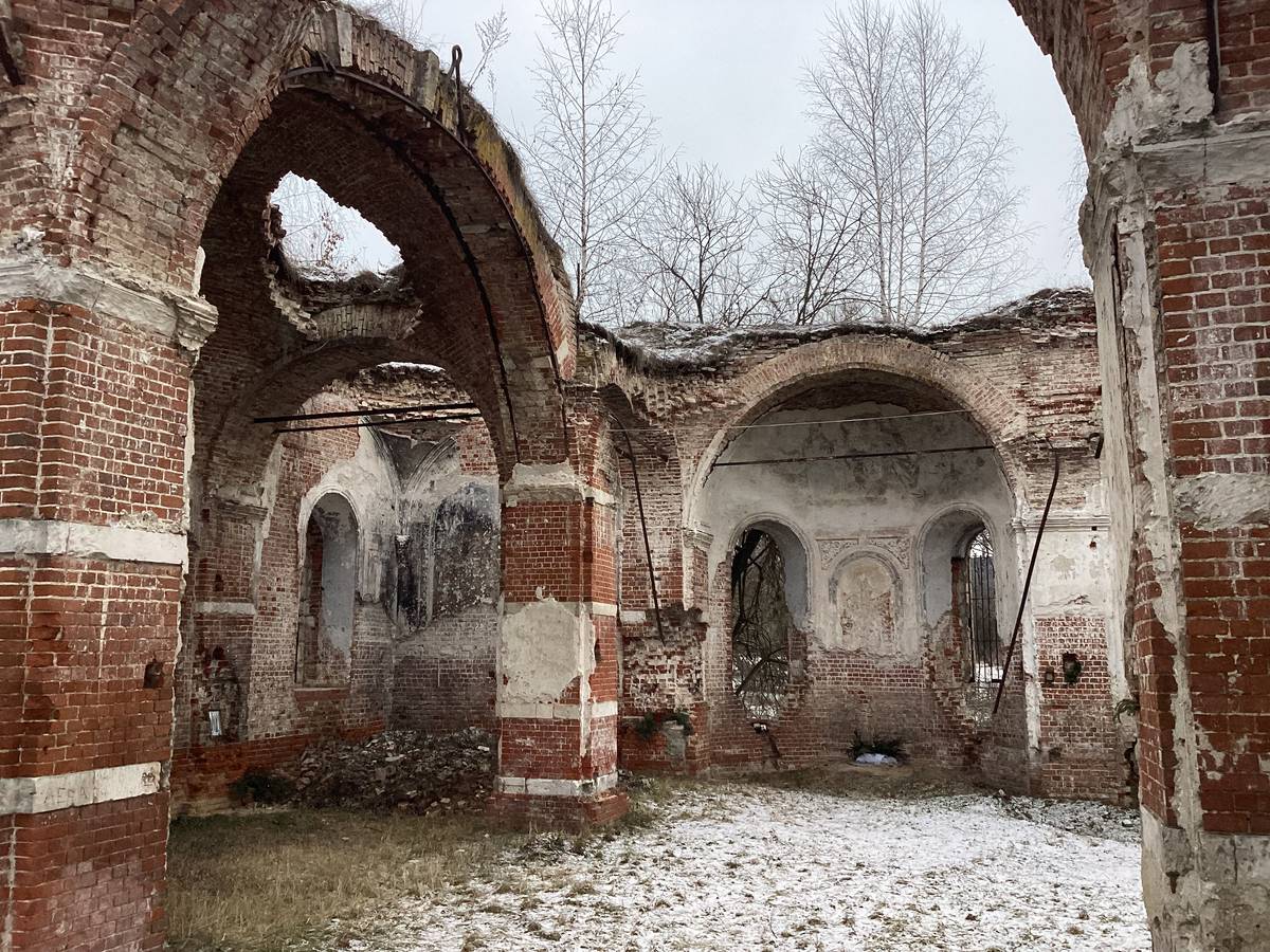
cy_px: 476
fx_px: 1137
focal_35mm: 31
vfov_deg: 45.4
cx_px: 635
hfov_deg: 58.4
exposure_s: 1/120
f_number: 2.4
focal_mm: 3.3
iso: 32
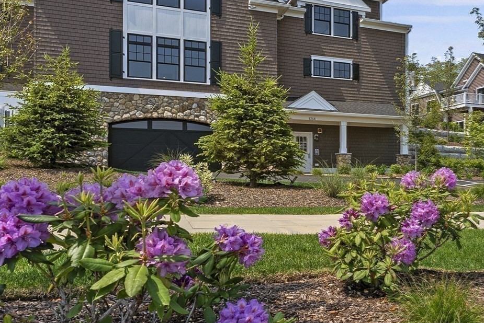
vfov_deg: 41.0
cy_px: 77
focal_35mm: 31
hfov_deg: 56.1
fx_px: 417
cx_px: 385
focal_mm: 14
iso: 100
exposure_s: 1/400
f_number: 6.3
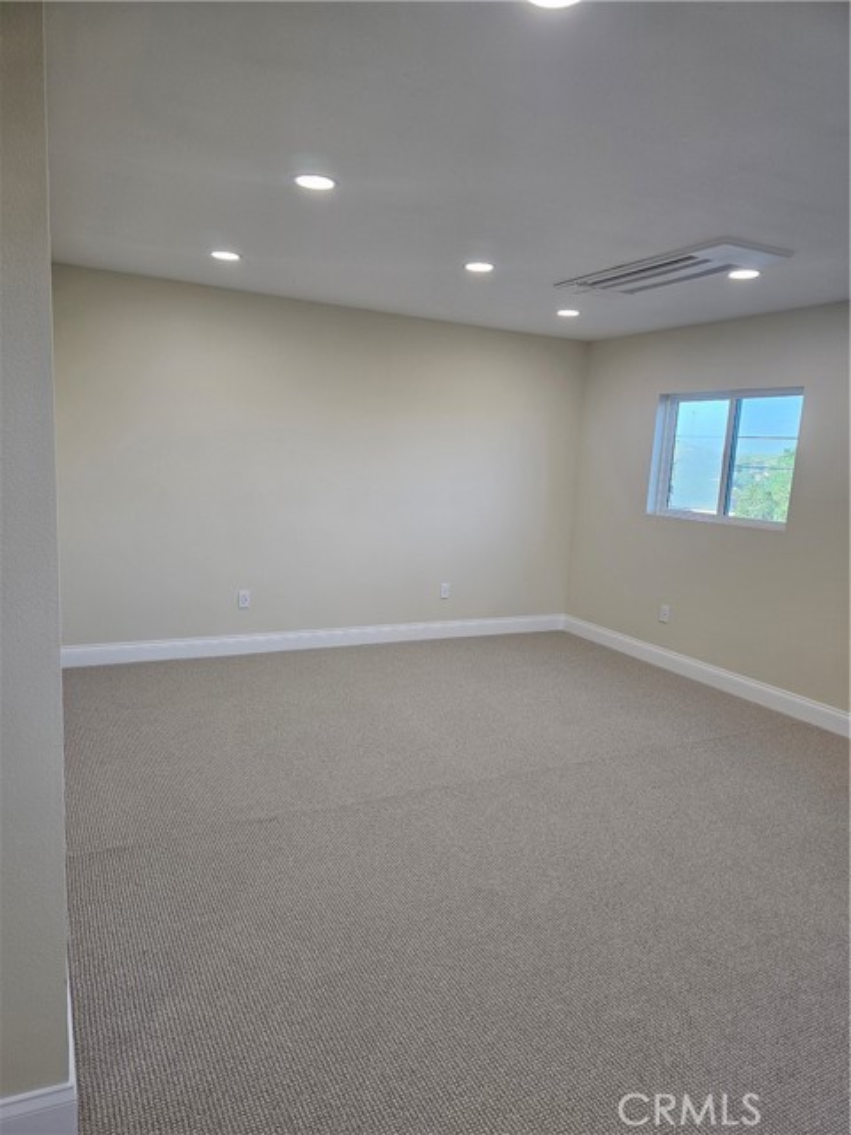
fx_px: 754
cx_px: 426
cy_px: 568
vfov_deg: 73.9
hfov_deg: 58.9
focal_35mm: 23
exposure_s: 1/120
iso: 100
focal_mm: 6.3
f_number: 1.7
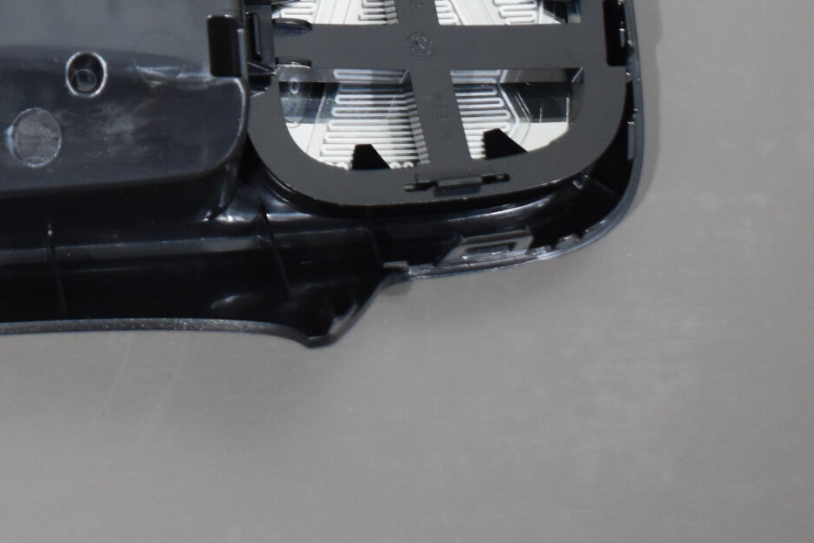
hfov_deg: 16.5
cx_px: -120
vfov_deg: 11.2
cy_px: -188
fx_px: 2699
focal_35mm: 119
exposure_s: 1/125
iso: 1250
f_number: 4.2
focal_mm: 29
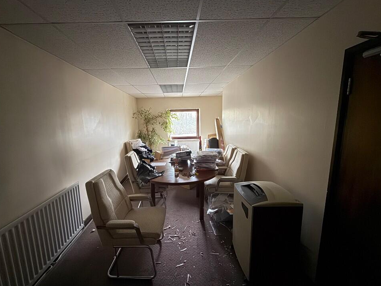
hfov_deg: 98.1
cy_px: 145
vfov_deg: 81.7
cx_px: 180
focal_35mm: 15
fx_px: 165
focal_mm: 2.22
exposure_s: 1/29
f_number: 2.2
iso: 1000
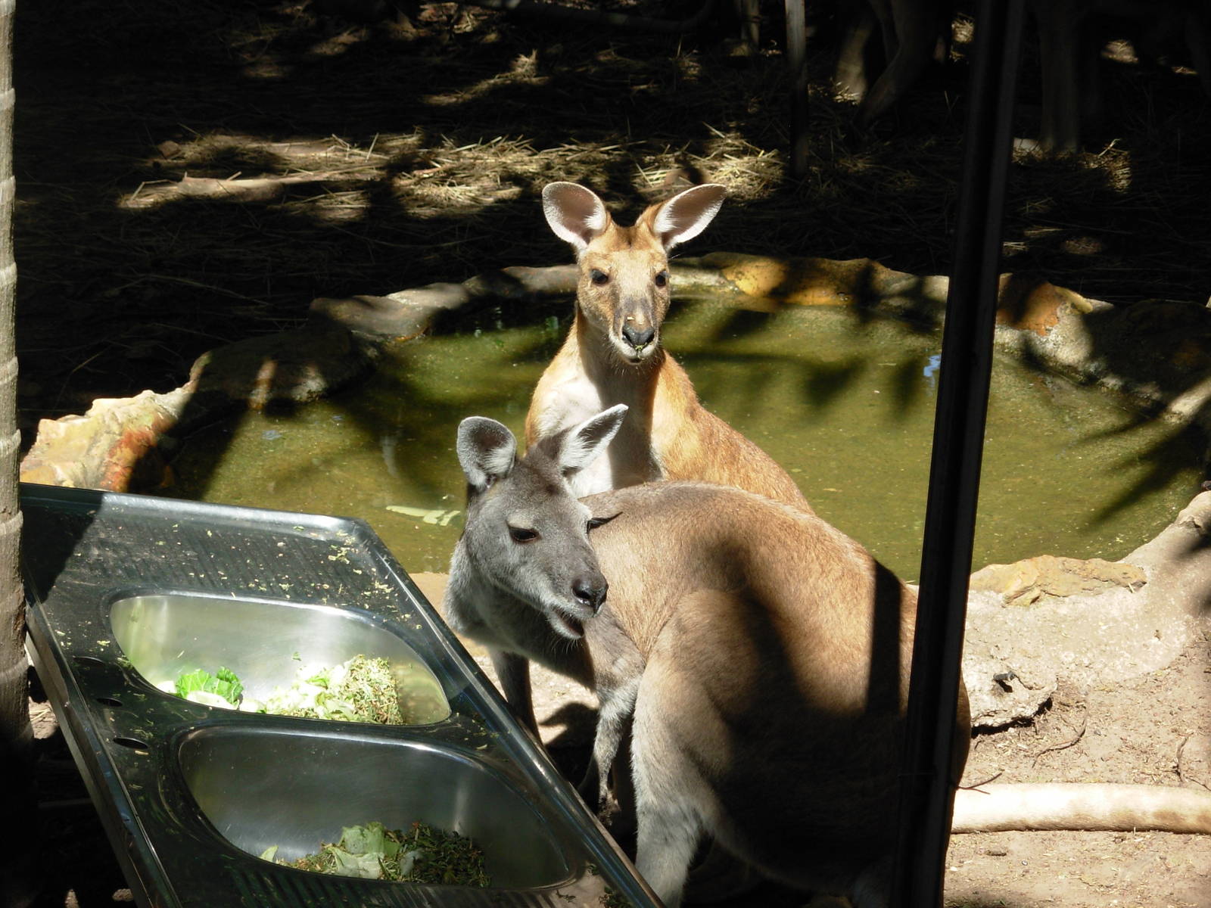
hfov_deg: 18.9
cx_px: 606
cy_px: 454
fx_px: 3638
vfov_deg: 14.2
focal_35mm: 104
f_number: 4
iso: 50
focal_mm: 17.2
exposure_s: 1/313
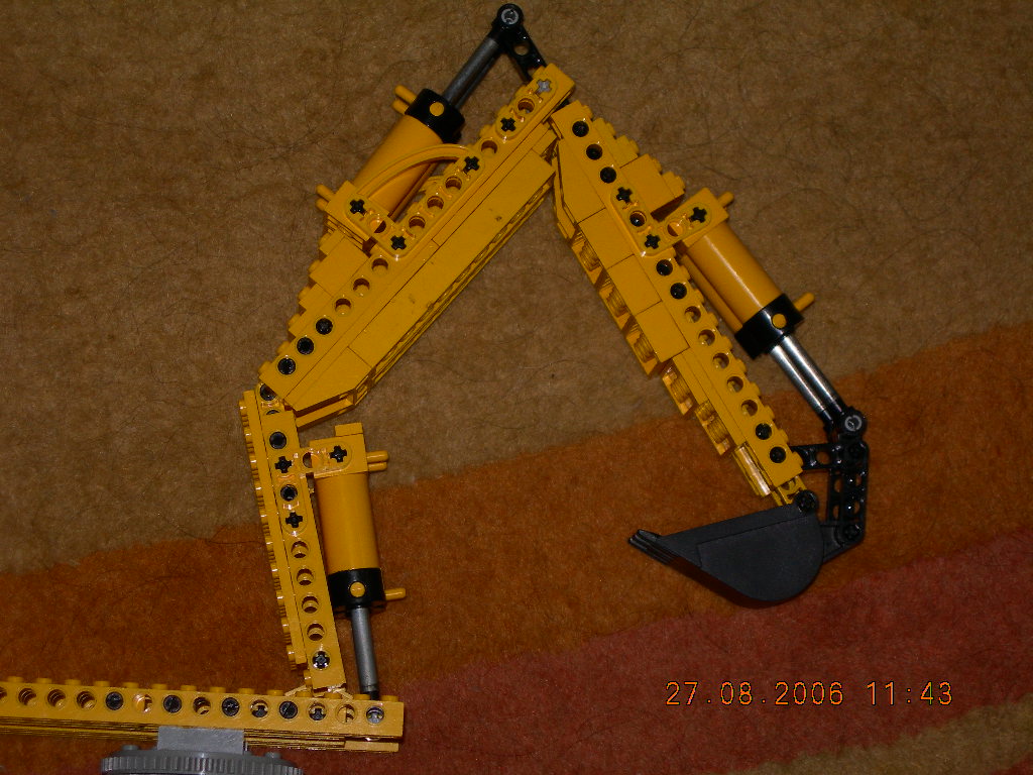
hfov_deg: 17.3
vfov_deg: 13.0
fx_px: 3402
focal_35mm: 114
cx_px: 516
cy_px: 388
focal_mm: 23.4
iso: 50
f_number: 4.9
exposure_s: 1/60.1
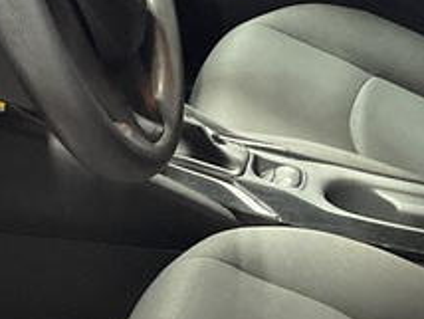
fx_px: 1594
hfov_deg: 15.1
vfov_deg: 11.4
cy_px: 127
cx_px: 331
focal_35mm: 130
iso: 200
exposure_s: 1/40
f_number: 1.8
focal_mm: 3
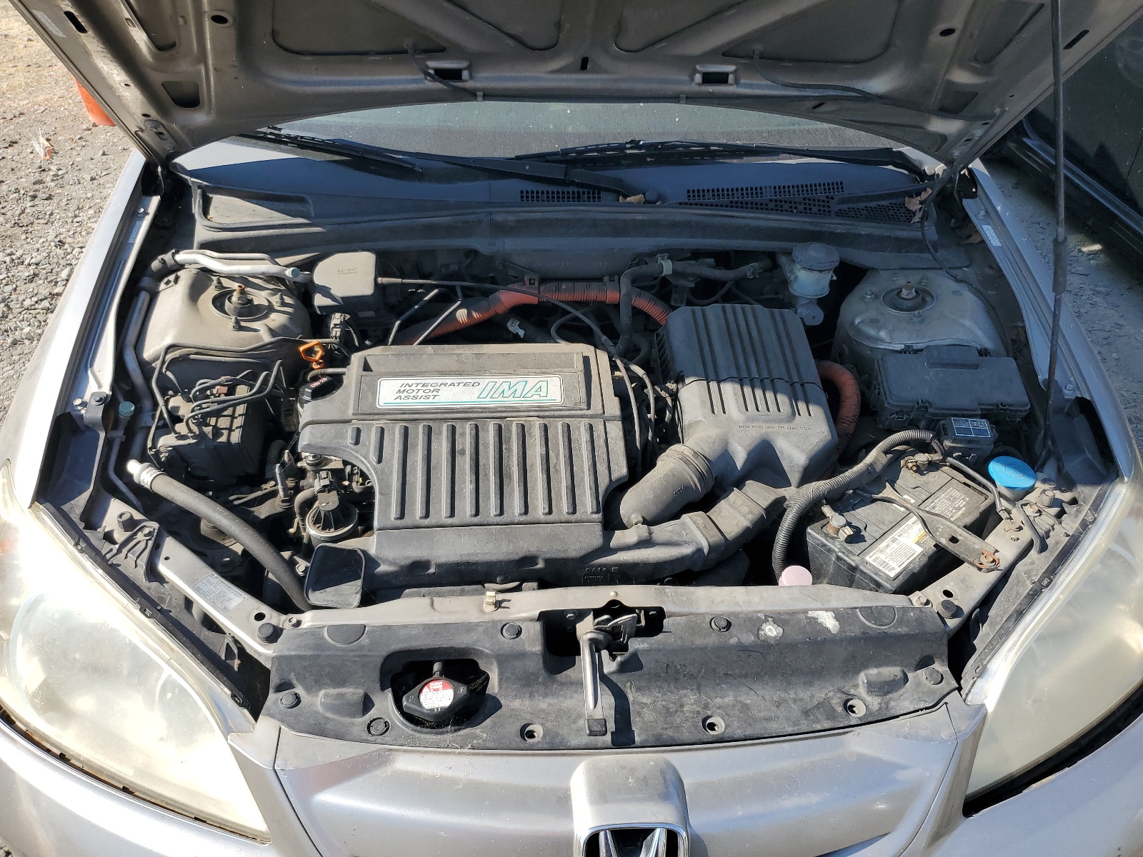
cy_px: 428
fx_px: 859
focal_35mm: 26
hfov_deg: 67.3
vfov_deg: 53.1
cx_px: 572
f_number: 1.5
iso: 50
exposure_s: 1/2000
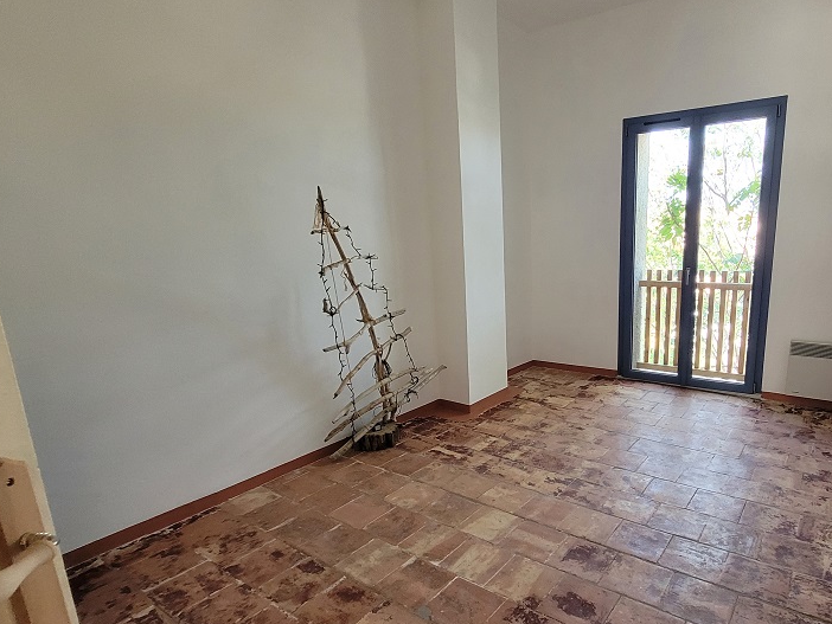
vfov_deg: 65.9
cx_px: 527
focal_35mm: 20
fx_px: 481
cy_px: 341
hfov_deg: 80.0
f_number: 2.2
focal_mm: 1.74
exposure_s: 1/60
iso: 250
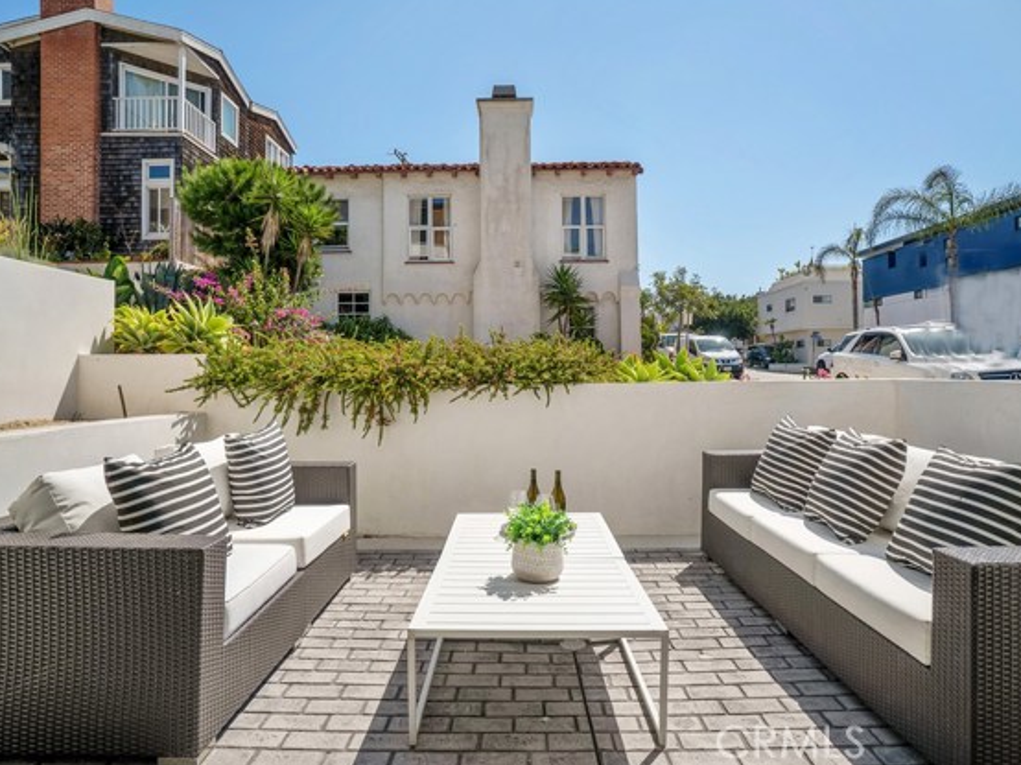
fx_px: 590
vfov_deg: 65.9
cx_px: 518
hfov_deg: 81.8
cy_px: 375
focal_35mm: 20
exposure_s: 1/5000
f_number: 8
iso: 200
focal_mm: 18
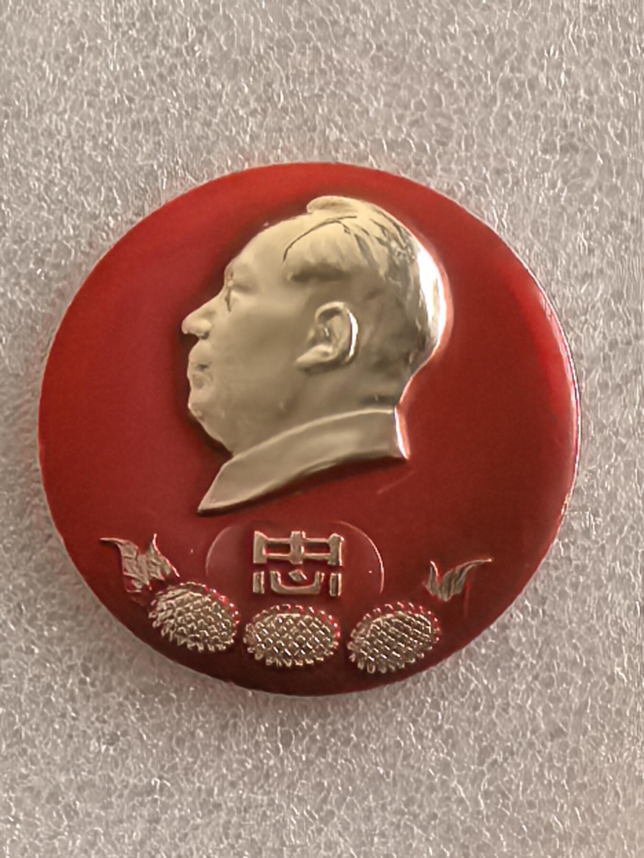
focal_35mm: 88
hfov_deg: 16.8
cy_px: 429
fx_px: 2183
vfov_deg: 22.3
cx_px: 322
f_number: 2.2
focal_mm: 1.95
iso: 500
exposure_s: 1/40
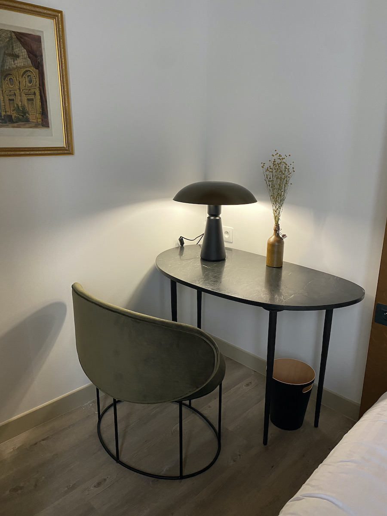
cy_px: 258
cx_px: 194
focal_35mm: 26
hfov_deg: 53.1
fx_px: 388
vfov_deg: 67.3
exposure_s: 1/50
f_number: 1.8
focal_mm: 4.25
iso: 200
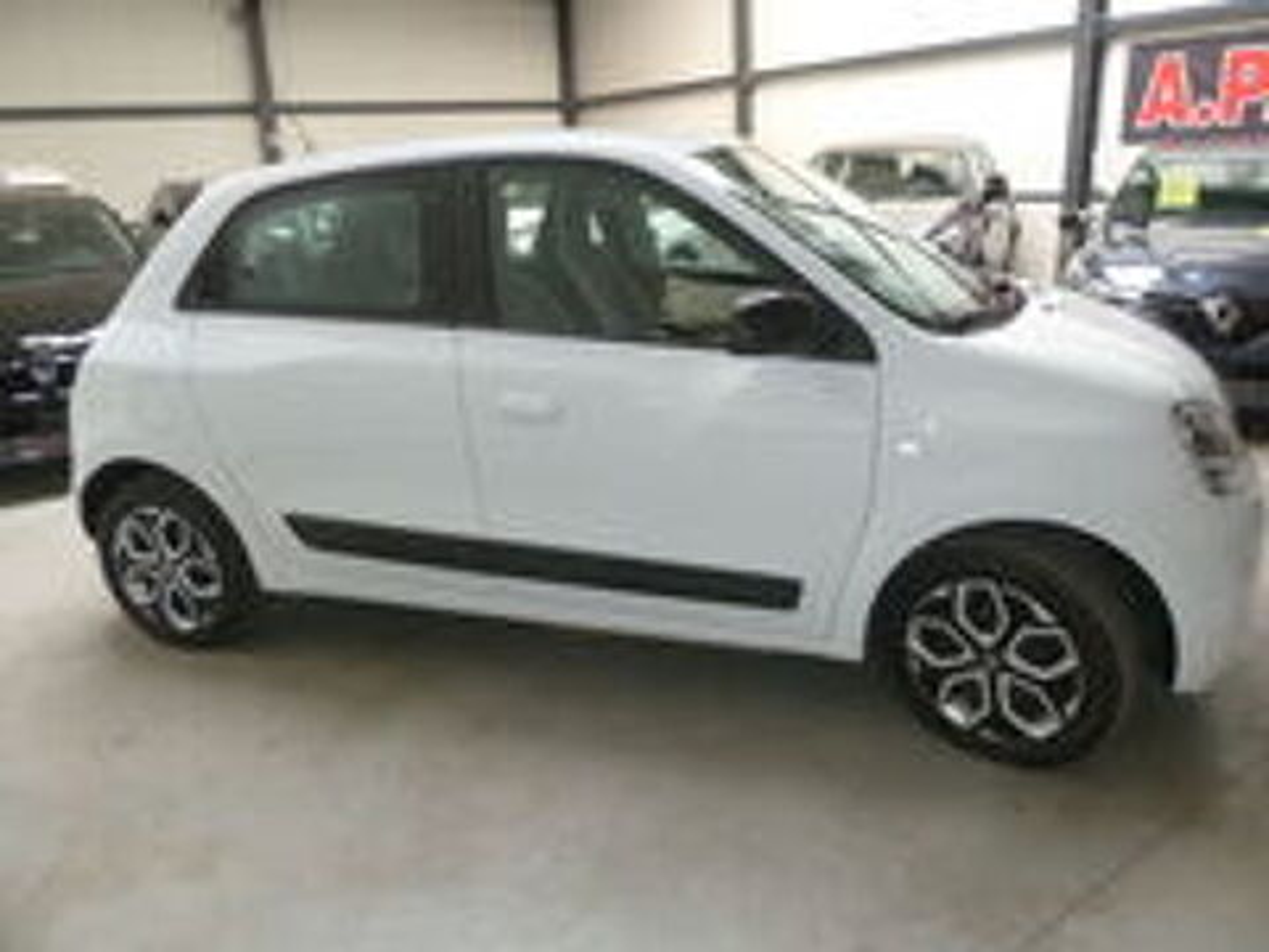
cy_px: 476
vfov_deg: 54.9
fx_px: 916
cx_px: 634
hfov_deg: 69.4
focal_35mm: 25
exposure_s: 1/30
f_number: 3.3
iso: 320
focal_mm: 4.1
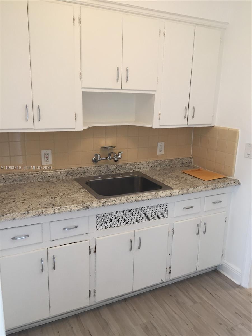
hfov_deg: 48.2
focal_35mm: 29
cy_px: 168
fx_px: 281
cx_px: 126
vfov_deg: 61.7
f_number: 2.2
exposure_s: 1/40
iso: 32
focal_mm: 4.15
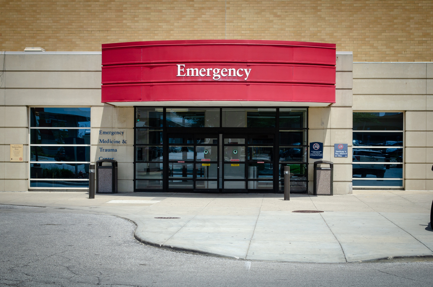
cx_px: 216
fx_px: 936
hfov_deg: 26.0
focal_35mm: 78
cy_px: 144
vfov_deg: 17.4
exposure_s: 1/320
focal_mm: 52
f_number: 9
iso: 100
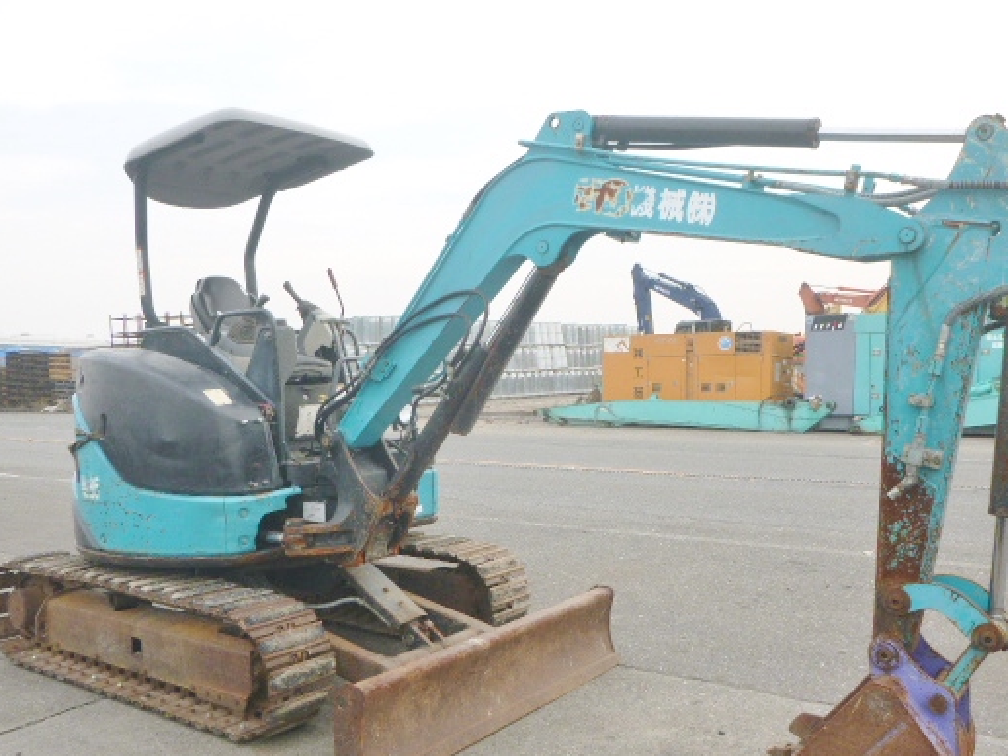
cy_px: 436
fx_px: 903
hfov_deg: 58.3
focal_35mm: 31
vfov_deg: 45.3
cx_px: 522
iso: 100
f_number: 3.9
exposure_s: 1/125
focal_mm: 4.5
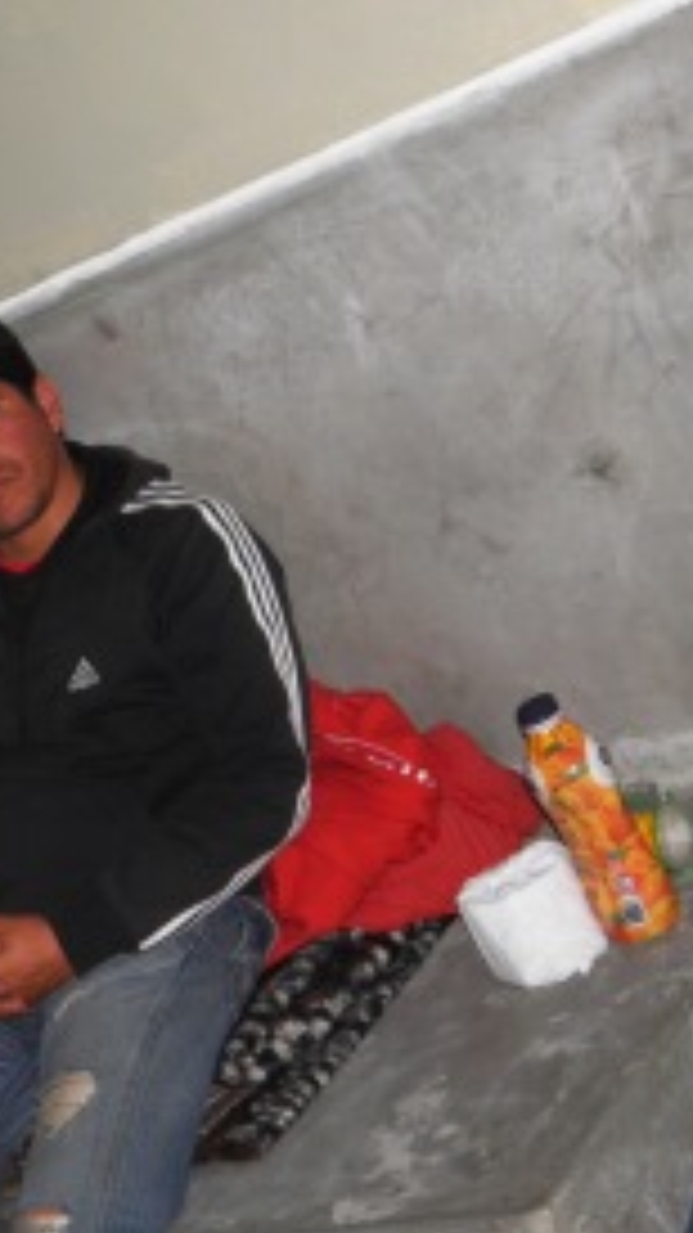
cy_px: 623
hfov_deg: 18.4
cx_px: 194
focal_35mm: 65
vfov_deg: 32.4
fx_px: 2125
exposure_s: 1/60
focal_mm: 7.9
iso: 100
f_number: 3.3
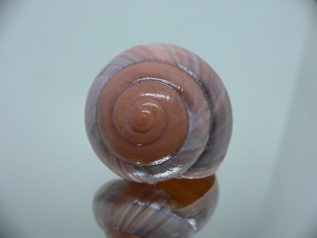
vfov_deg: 40.7
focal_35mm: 35
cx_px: 158
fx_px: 321
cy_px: 119
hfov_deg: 52.6
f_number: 2.8
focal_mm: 4.6
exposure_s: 1/50
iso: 200
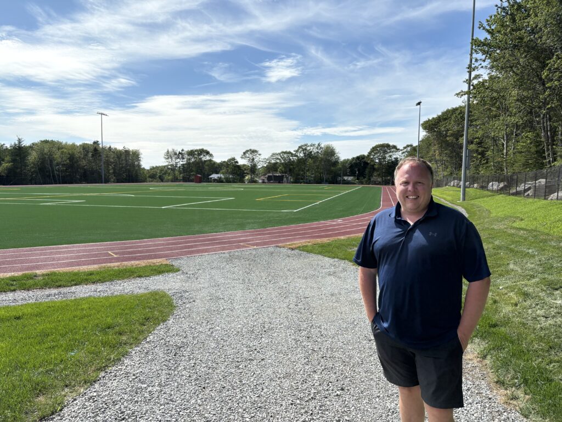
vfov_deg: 53.1
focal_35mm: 26
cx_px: 281
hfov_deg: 67.3
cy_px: 211
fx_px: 422
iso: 50
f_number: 1.6
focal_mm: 5.96
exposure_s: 1/6329
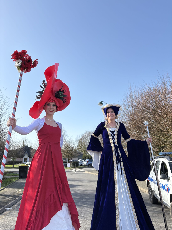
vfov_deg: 67.3
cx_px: 86
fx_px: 172
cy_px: 115
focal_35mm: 26
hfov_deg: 53.1
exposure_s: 1/2208
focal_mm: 5.96
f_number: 1.6
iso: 50
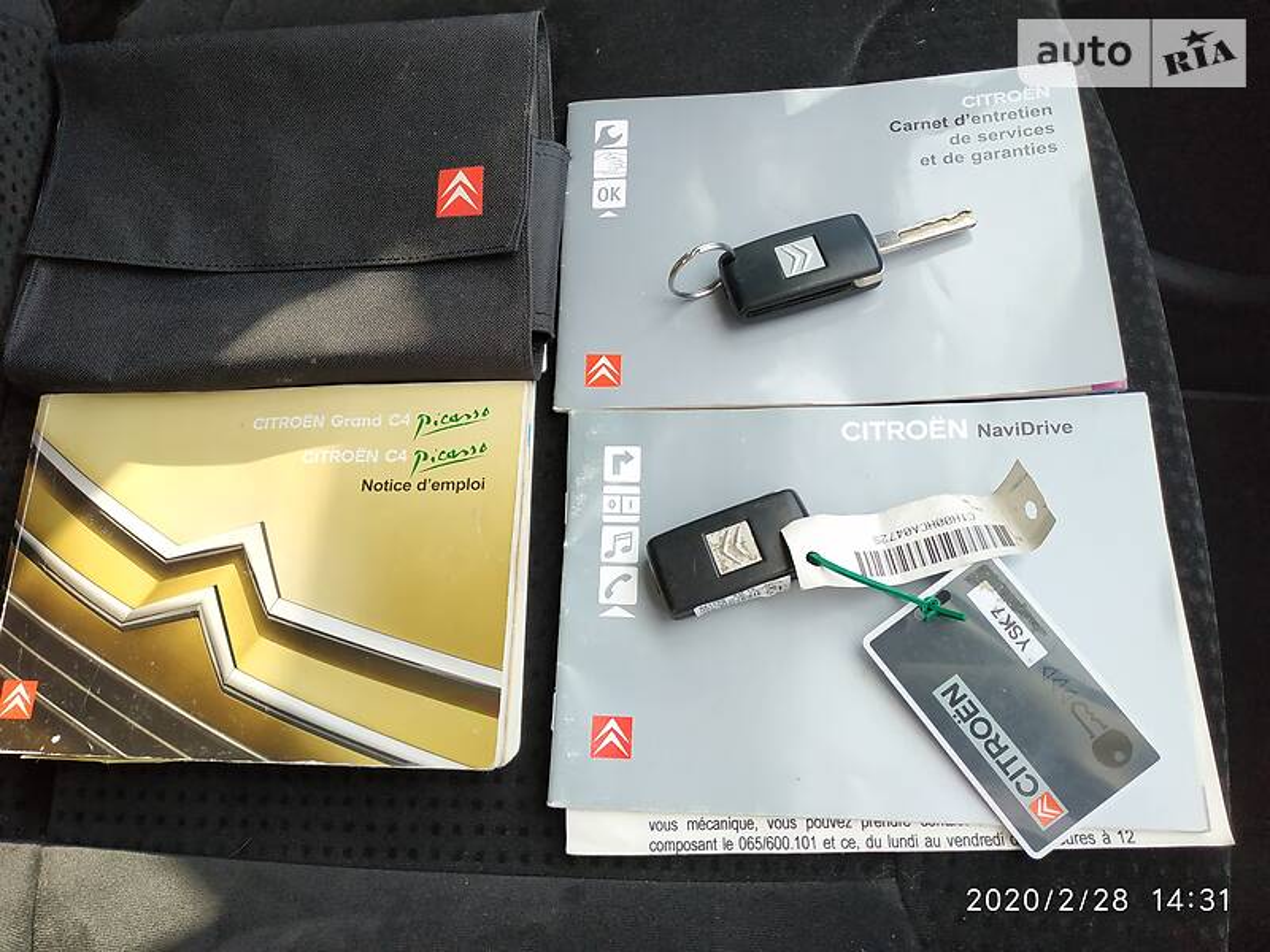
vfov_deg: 56.8
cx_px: 635
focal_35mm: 24
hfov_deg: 71.6
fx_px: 881
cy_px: 476
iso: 250
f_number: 1.9
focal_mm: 3.9
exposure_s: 1/456
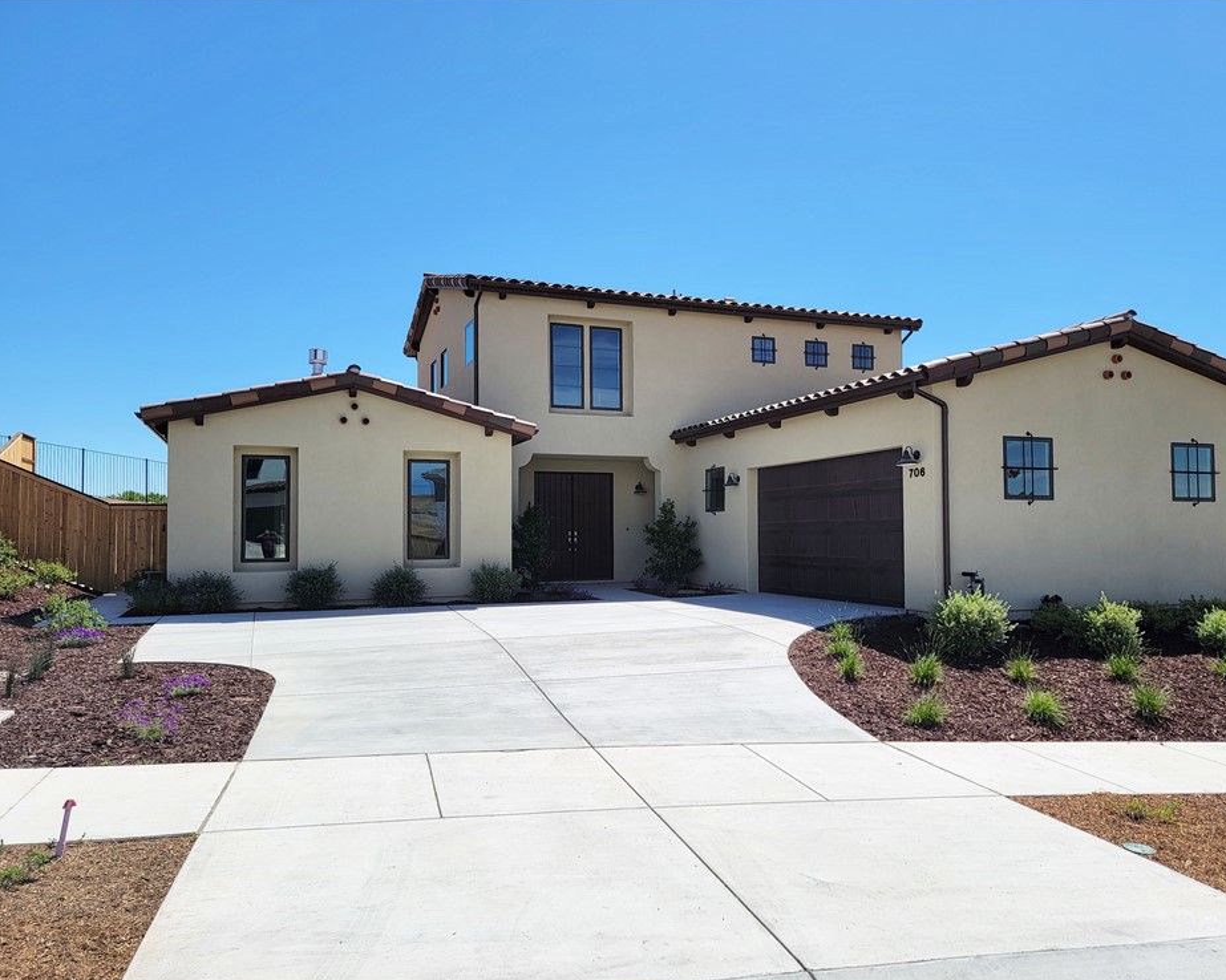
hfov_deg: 66.0
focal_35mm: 26
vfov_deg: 54.9
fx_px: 943
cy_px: 505
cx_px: 657
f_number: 1.8
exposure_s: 1/1623
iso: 16
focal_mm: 6.7
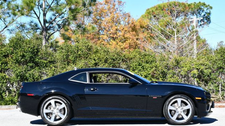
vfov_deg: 14.2
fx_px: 507
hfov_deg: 25.0
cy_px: 71
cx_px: 111
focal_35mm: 85
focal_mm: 40
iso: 160
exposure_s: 1/250
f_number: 8
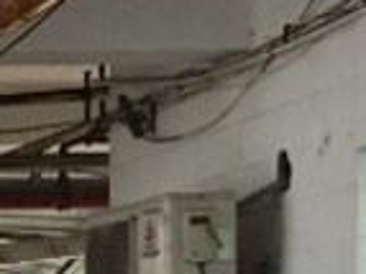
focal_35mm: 203
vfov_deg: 6.9
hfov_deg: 9.3
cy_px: 645
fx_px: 2145
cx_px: -297
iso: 80
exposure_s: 1/10
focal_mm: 4.15
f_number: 2.2
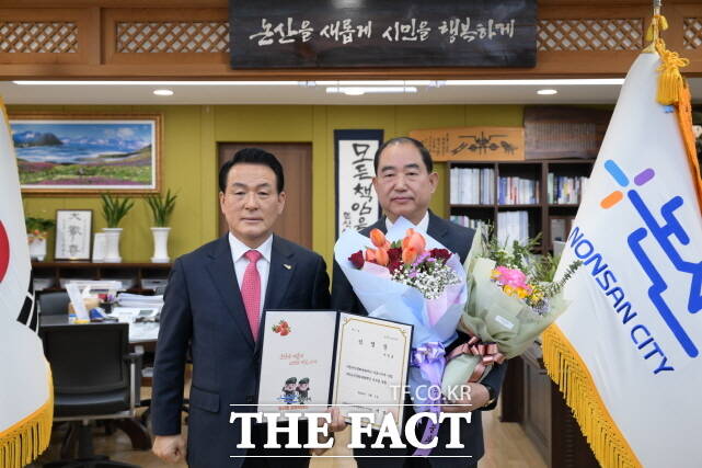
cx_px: 351
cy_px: 234
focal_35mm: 44
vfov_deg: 30.5
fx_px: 858
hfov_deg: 44.5
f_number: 5
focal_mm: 44
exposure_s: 1/200
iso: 2000
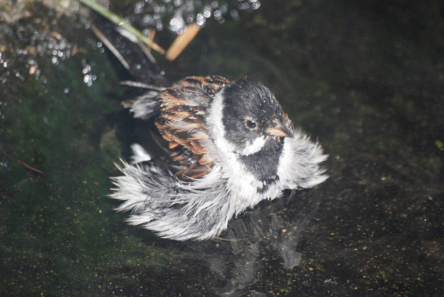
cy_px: 148
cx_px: 222
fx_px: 5557
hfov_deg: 4.6
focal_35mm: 450
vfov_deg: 3.1
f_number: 5.6
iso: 1000
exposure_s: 1/1000
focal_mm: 300
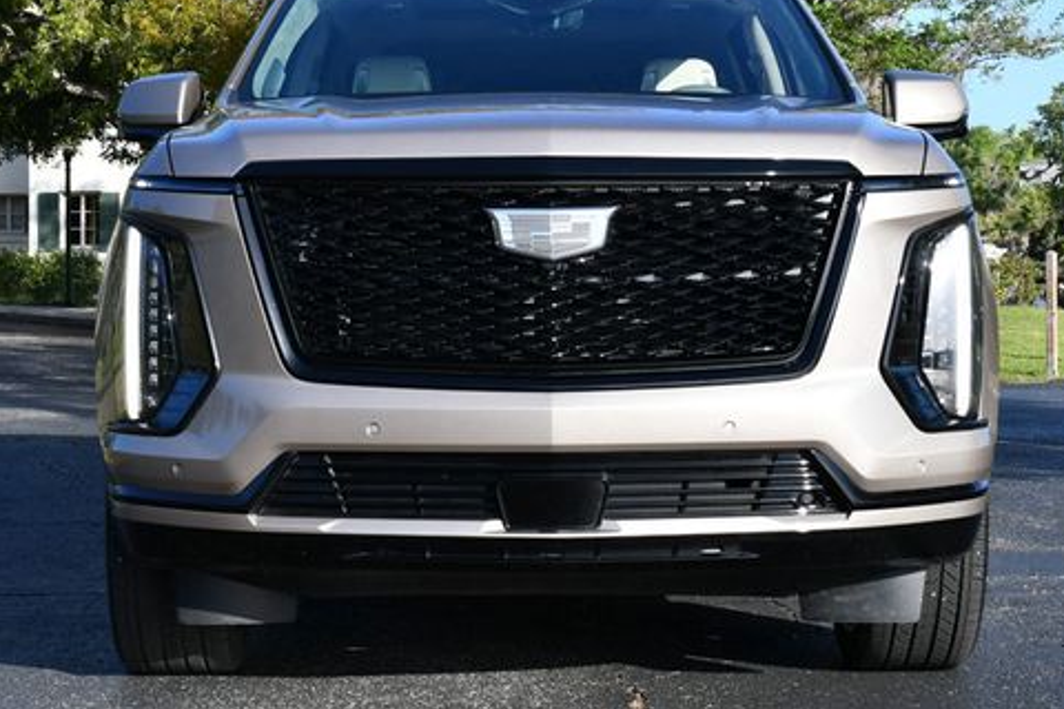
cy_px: 264
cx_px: 530
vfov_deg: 17.0
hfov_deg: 25.4
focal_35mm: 80
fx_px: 2364
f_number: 8
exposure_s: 1/250
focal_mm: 30
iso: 200
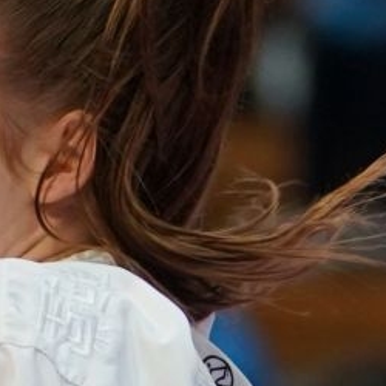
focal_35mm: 1210
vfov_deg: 1.4
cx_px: -442
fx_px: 15265
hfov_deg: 1.4
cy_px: 608
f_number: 2.8
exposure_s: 1/1000
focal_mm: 132
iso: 1250
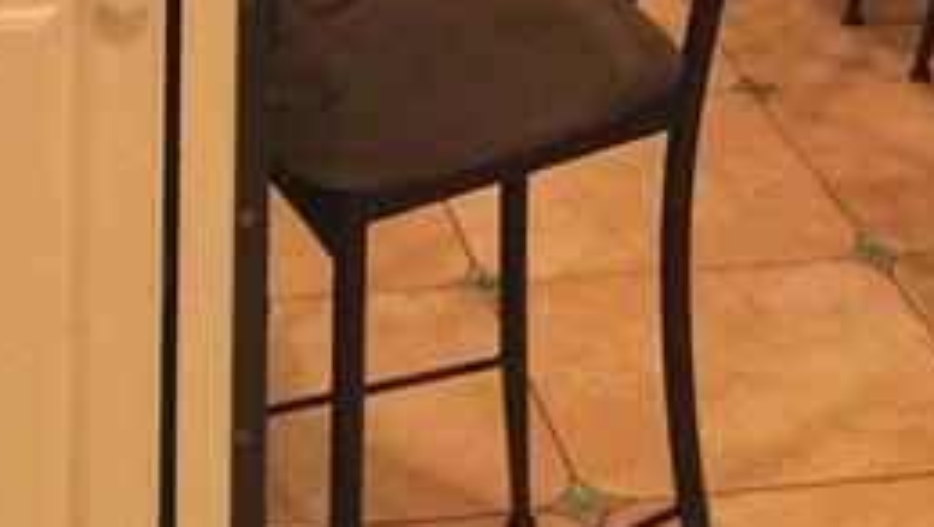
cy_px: -783
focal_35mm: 125
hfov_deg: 17.1
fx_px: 3097
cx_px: 436
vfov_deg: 8.7
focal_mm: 4.15
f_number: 2.2
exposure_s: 1/15
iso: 125
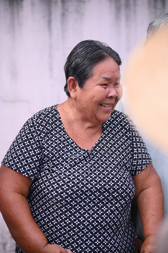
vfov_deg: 17.1
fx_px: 841
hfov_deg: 11.4
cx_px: 84
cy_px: 126
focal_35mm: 120
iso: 400
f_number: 4
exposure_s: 1/1250
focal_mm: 120
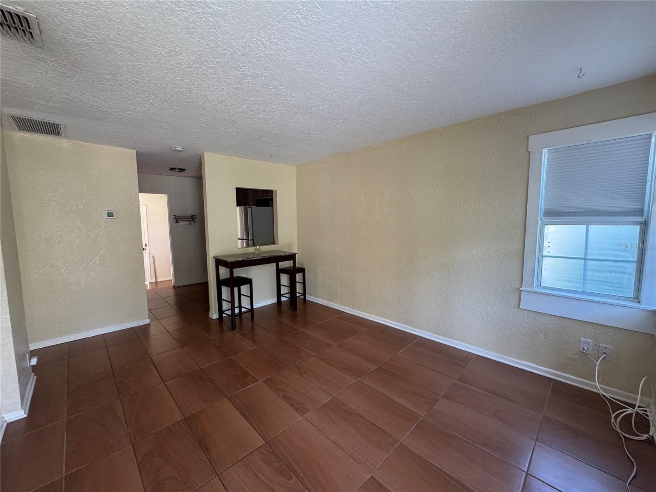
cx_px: 328
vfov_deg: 85.7
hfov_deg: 102.1
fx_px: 265
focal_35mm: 14
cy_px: 246
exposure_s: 1/99
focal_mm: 2.22
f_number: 2.2
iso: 200
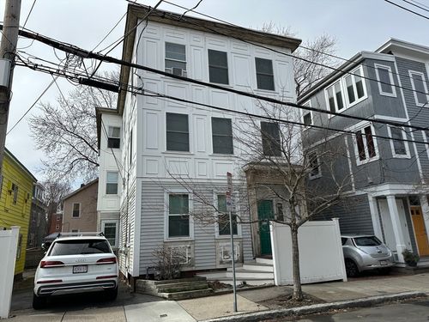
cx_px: 214
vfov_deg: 56.8
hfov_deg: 71.6
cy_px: 161
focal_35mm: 24
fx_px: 297
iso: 80
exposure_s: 1/5525
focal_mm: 6.86
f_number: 1.78
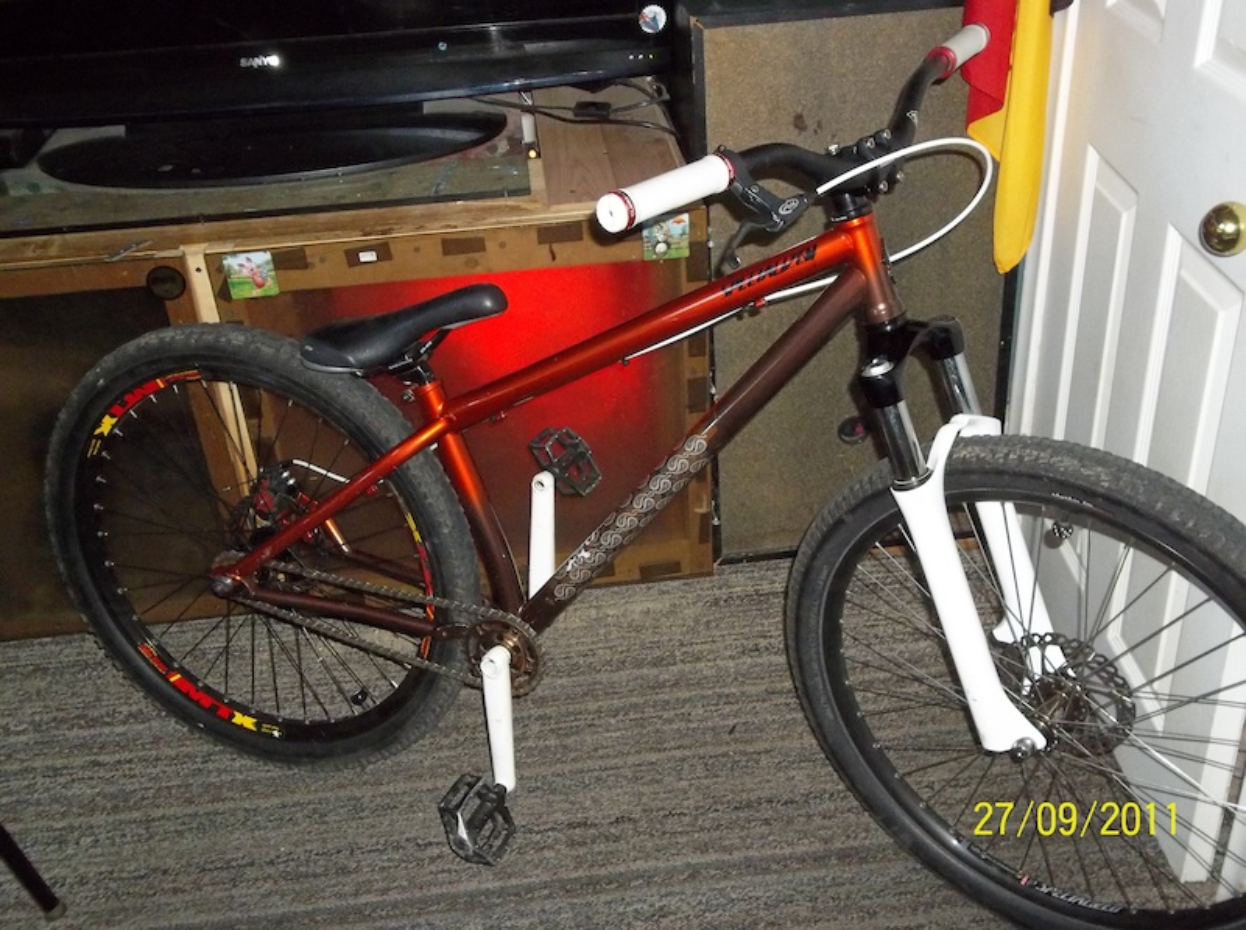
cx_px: 623
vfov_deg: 38.6
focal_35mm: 37
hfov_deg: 50.2
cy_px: 465
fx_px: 1329
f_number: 4
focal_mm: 6.6
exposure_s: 1/40
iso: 400
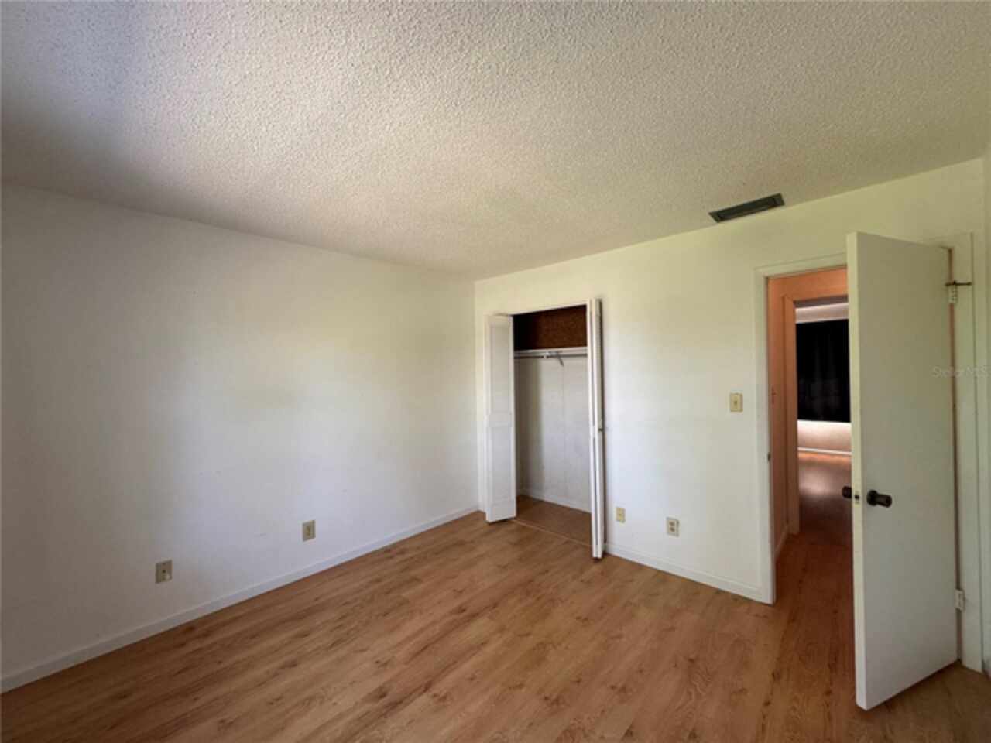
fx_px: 401
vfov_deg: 85.7
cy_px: 372
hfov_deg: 102.1
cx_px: 496
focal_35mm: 14
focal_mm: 2.22
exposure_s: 1/99
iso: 250
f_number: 2.2
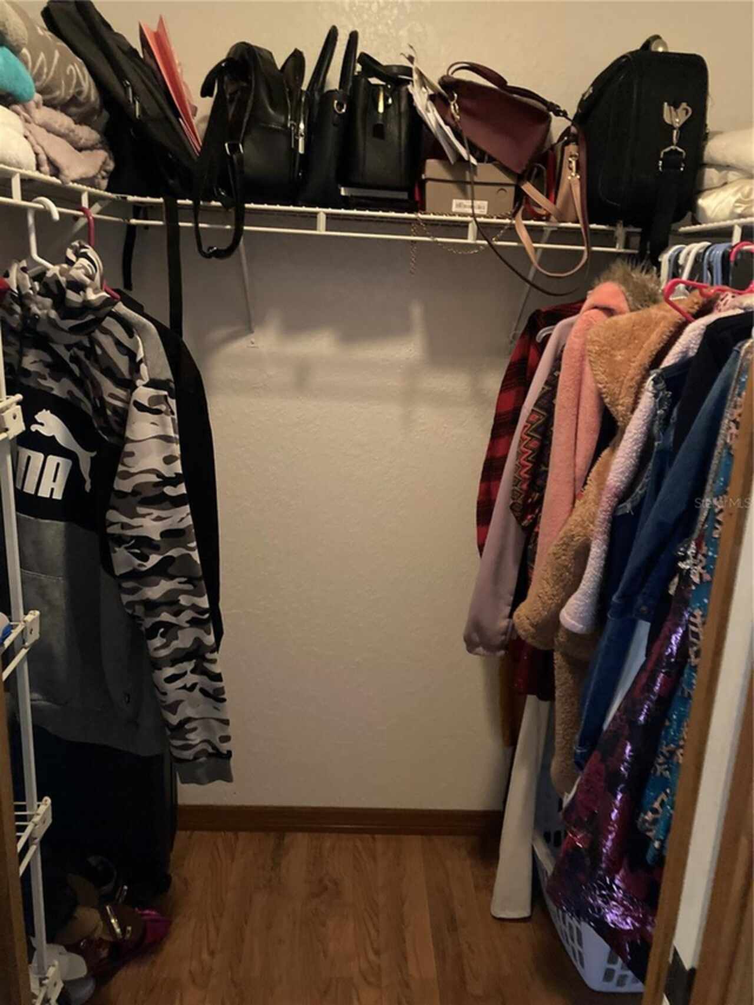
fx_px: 813
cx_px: 377
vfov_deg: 63.4
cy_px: 502
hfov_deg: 49.8
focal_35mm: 28
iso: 640
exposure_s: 1/20
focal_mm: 3.99
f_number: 1.8
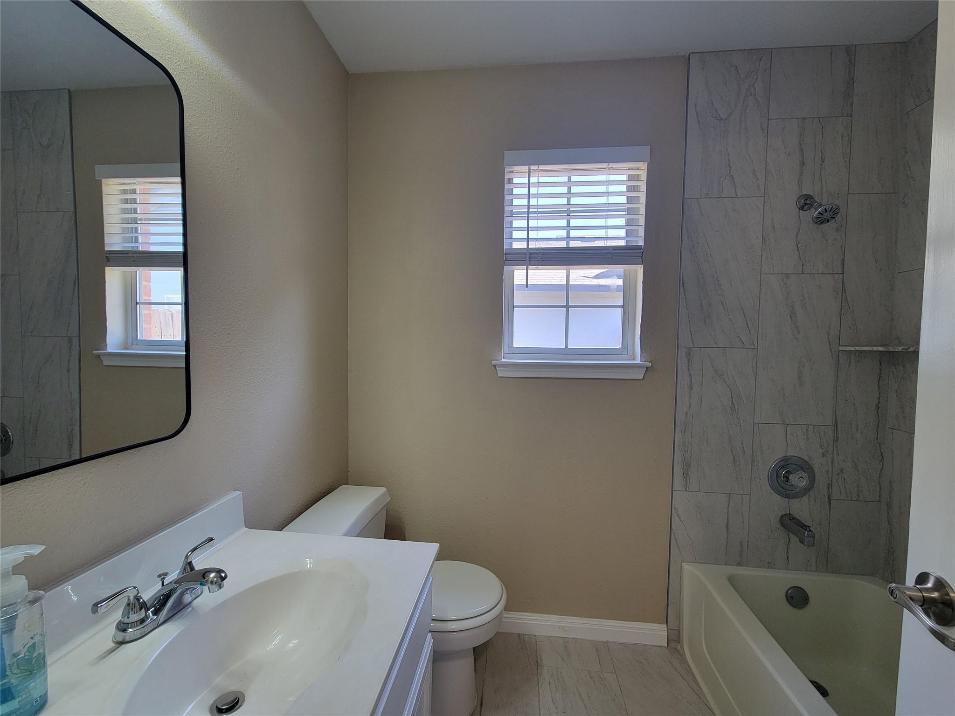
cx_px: 478
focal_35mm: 13
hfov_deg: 106.2
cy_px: 358
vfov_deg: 89.9
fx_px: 359
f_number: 2.2
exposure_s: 1/60
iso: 100
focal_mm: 2.2
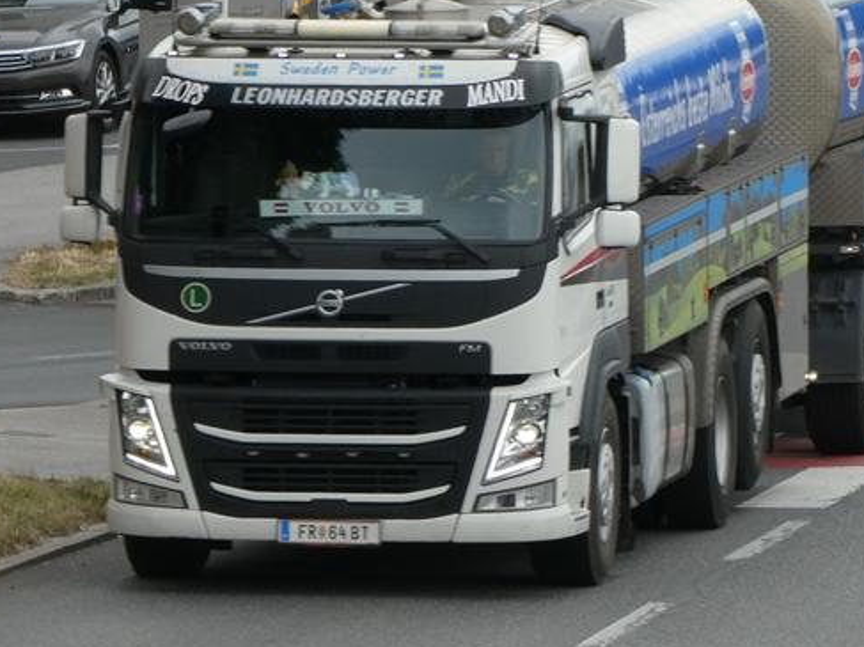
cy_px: 167
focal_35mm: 764
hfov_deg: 2.6
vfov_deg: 1.9
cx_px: 378
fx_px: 19064
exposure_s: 1/125
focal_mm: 83.4
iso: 200
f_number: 6
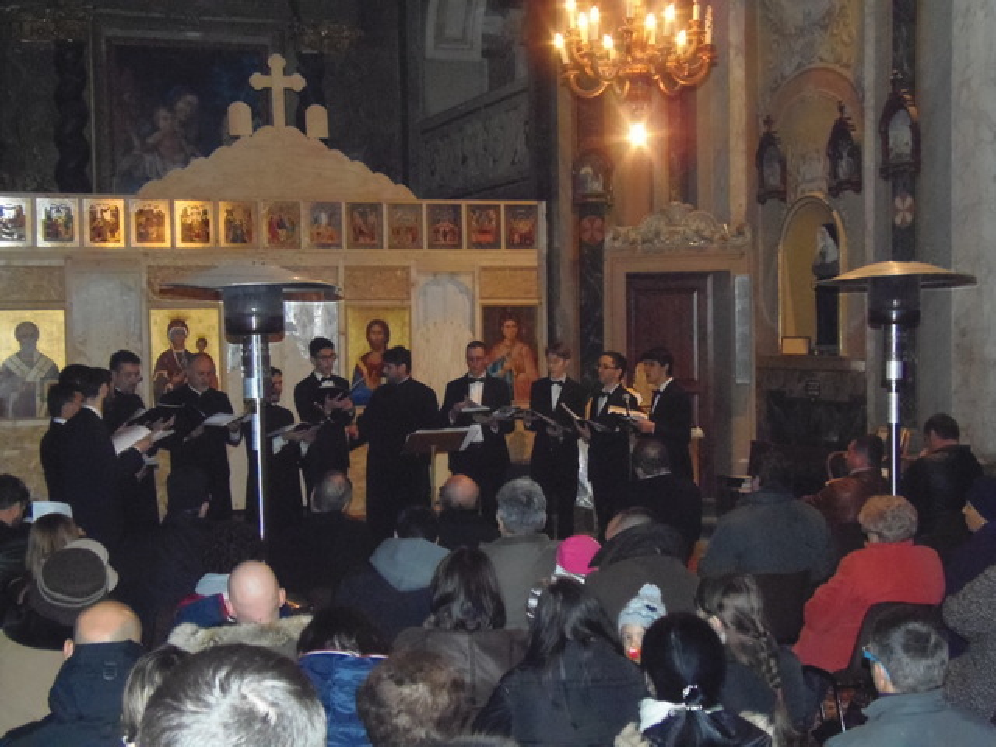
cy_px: 374
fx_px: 1410
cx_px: 498
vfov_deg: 29.7
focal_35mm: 49
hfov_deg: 38.9
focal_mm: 9.1
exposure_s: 1/30
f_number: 3.8
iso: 1000
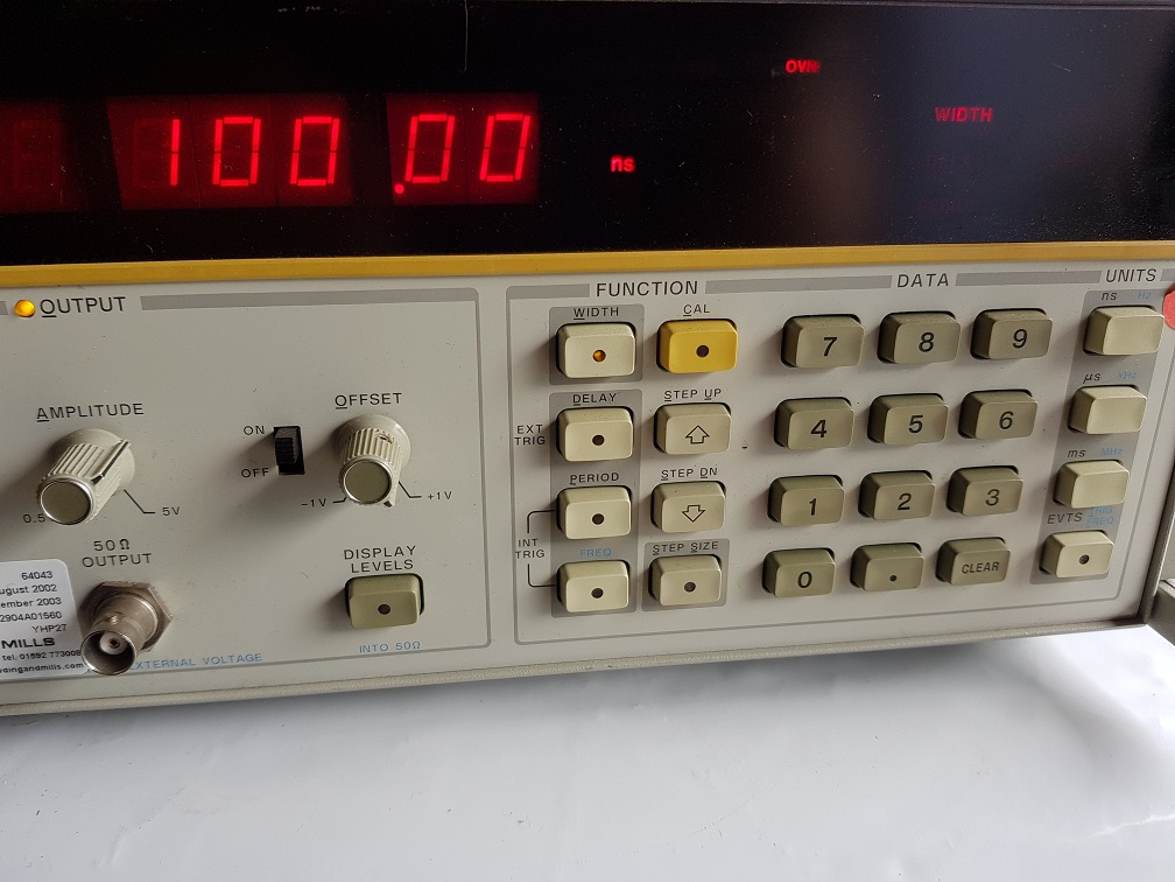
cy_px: 441
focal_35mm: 26
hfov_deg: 67.3
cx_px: 588
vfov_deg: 53.1
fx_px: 883
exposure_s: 1/120
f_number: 1.7
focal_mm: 4.2
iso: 40
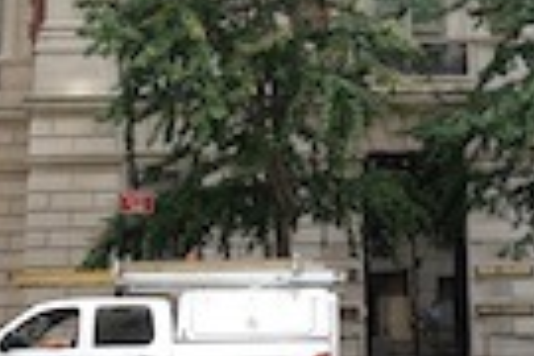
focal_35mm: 93
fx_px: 1379
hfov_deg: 21.9
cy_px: -111
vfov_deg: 14.1
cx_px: 340
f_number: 5.6
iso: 125
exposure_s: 1/200
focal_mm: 10.4
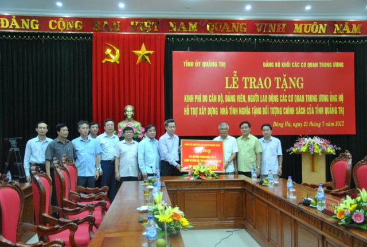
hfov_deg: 49.4
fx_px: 399
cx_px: 184
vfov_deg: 34.4
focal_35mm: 39
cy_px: 124
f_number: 4
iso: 800
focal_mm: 26
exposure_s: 1/20
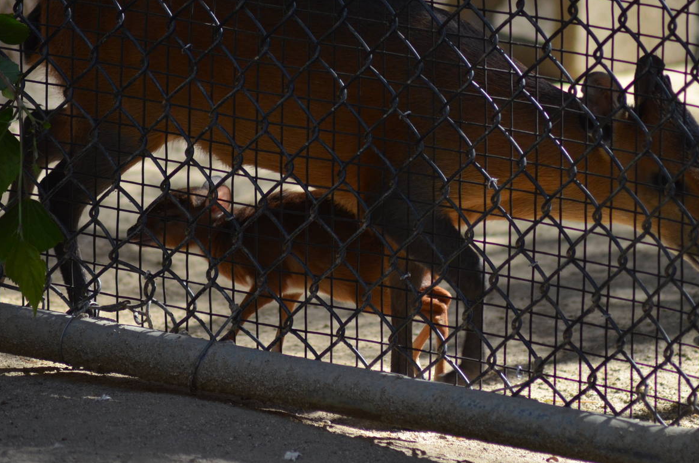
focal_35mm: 472
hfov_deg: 4.4
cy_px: 148
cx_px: 417
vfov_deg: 2.9
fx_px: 9148
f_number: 5
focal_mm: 230
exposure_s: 1/1000
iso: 800
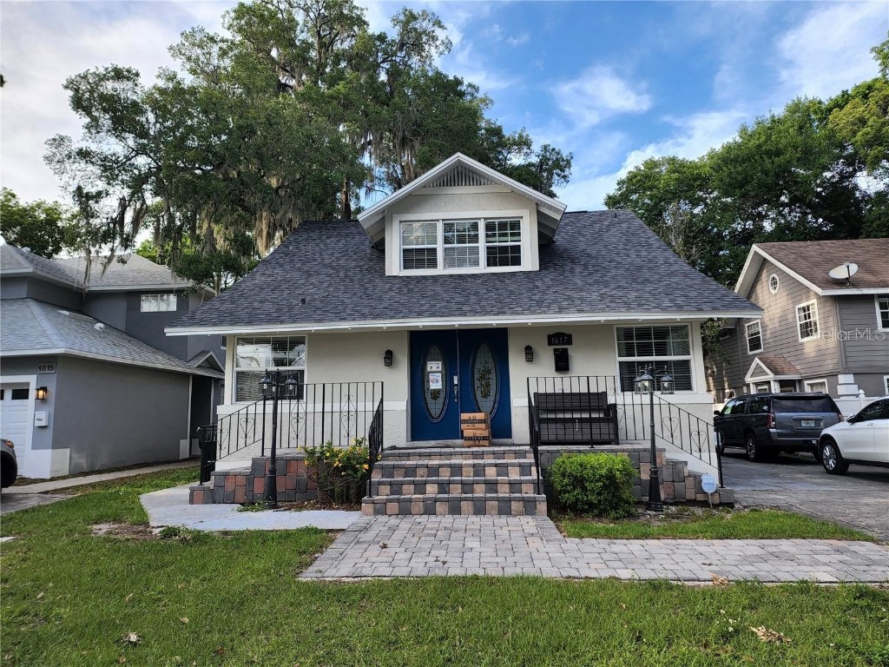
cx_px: 444
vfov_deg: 58.9
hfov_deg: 73.9
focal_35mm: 23
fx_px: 591
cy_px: 334
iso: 12
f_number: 1.8
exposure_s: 1/289
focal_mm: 6.4
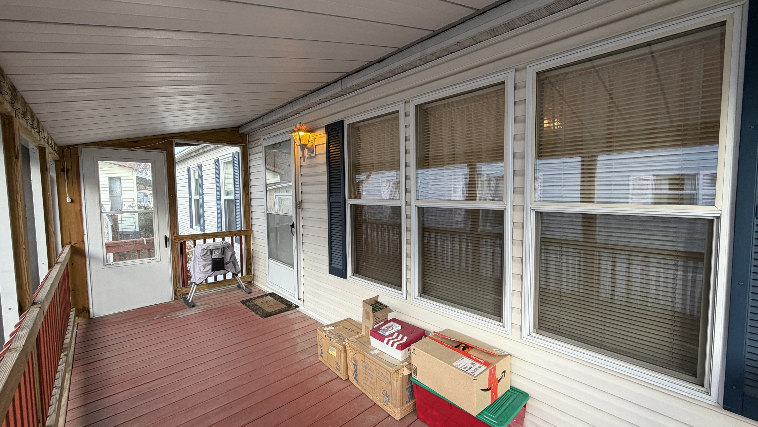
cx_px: 381
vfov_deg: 67.1
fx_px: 322
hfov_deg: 99.4
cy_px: 213
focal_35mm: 16
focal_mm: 2.22
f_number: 2.2
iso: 100
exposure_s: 1/121
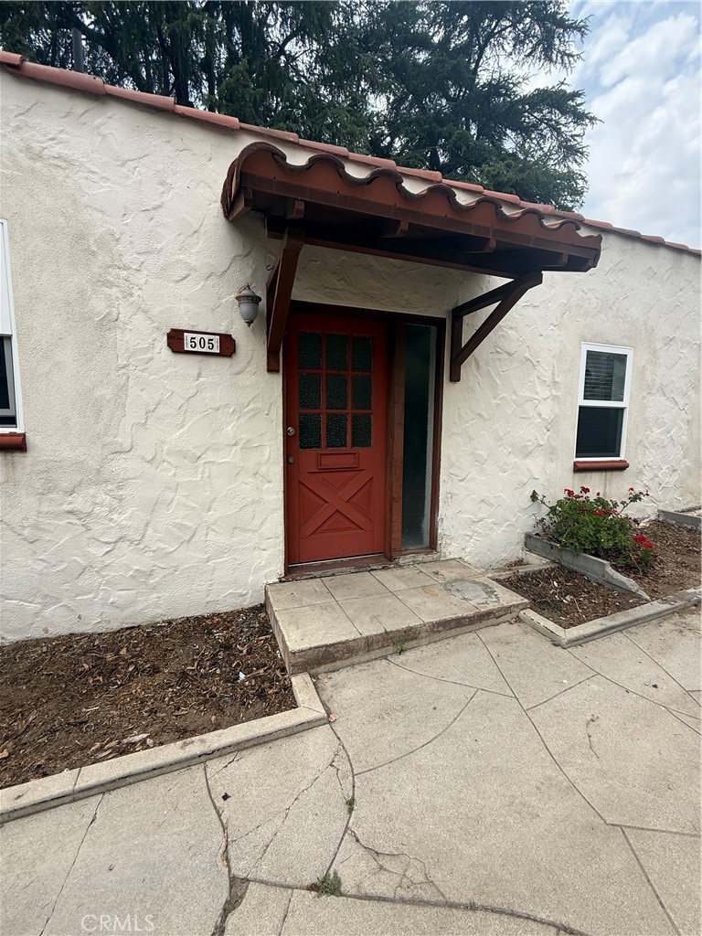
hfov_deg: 85.7
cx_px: 351
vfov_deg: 102.1
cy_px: 468
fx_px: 379
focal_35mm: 14
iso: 50
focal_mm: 2.22
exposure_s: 1/928
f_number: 2.2
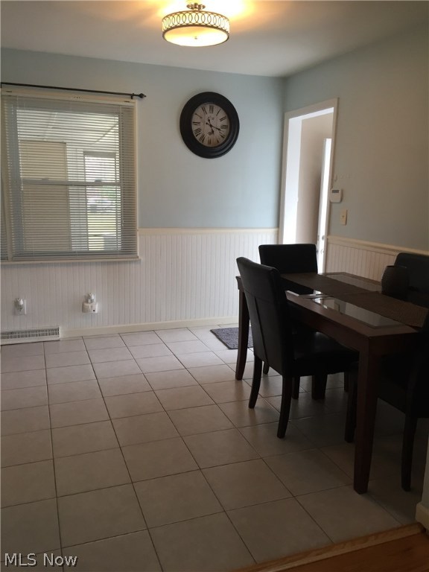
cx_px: 214
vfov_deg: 61.7
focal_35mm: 29
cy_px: 286
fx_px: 479
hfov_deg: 48.2
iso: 64
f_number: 2.2
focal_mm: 4.15
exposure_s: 1/30
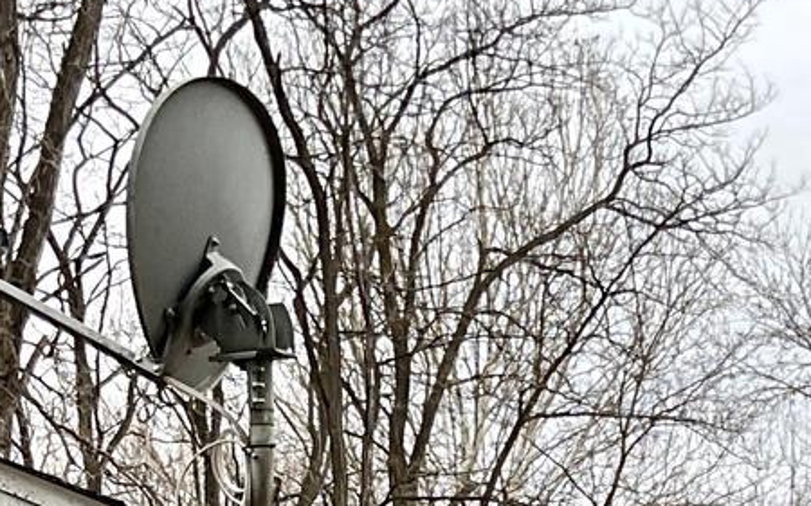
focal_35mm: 140
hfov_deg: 14.9
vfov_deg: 8.4
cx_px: 613
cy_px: 1298
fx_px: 3094
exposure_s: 1/307
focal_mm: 3
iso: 16
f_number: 1.8
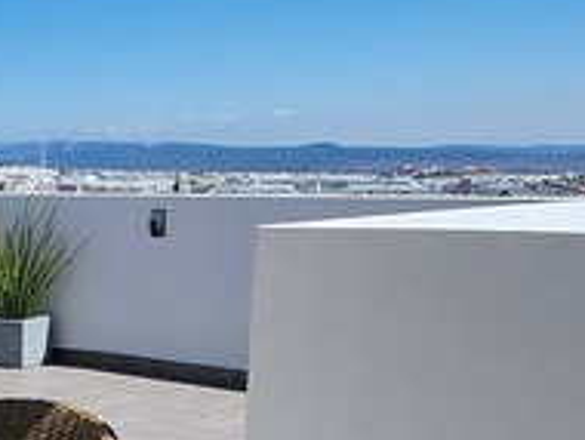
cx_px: -243
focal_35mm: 82
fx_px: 1388
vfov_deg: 17.6
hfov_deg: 20.9
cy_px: 452
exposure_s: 1/3203
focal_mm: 2.2
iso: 50
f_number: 2.2
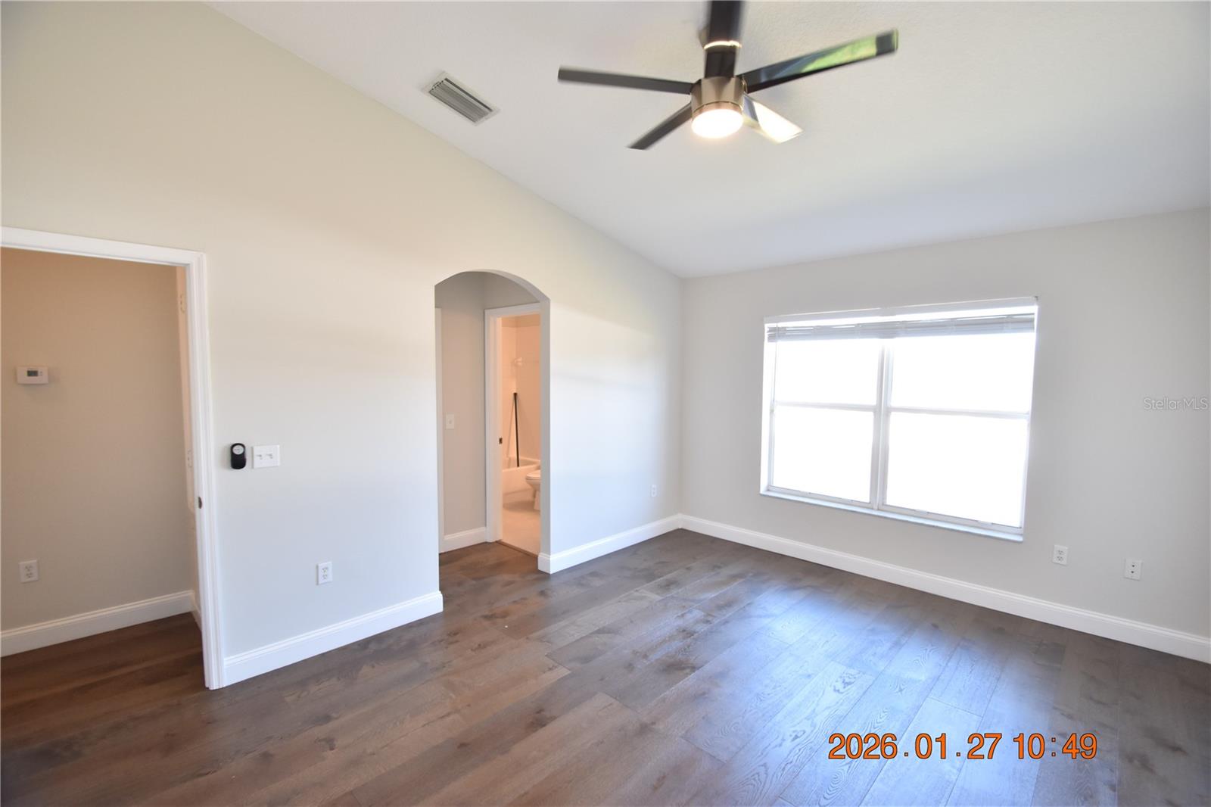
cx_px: 606
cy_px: 404
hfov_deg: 100.4
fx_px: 504
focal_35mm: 15
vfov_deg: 77.3
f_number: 3.5
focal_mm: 10
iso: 800
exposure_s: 1/90
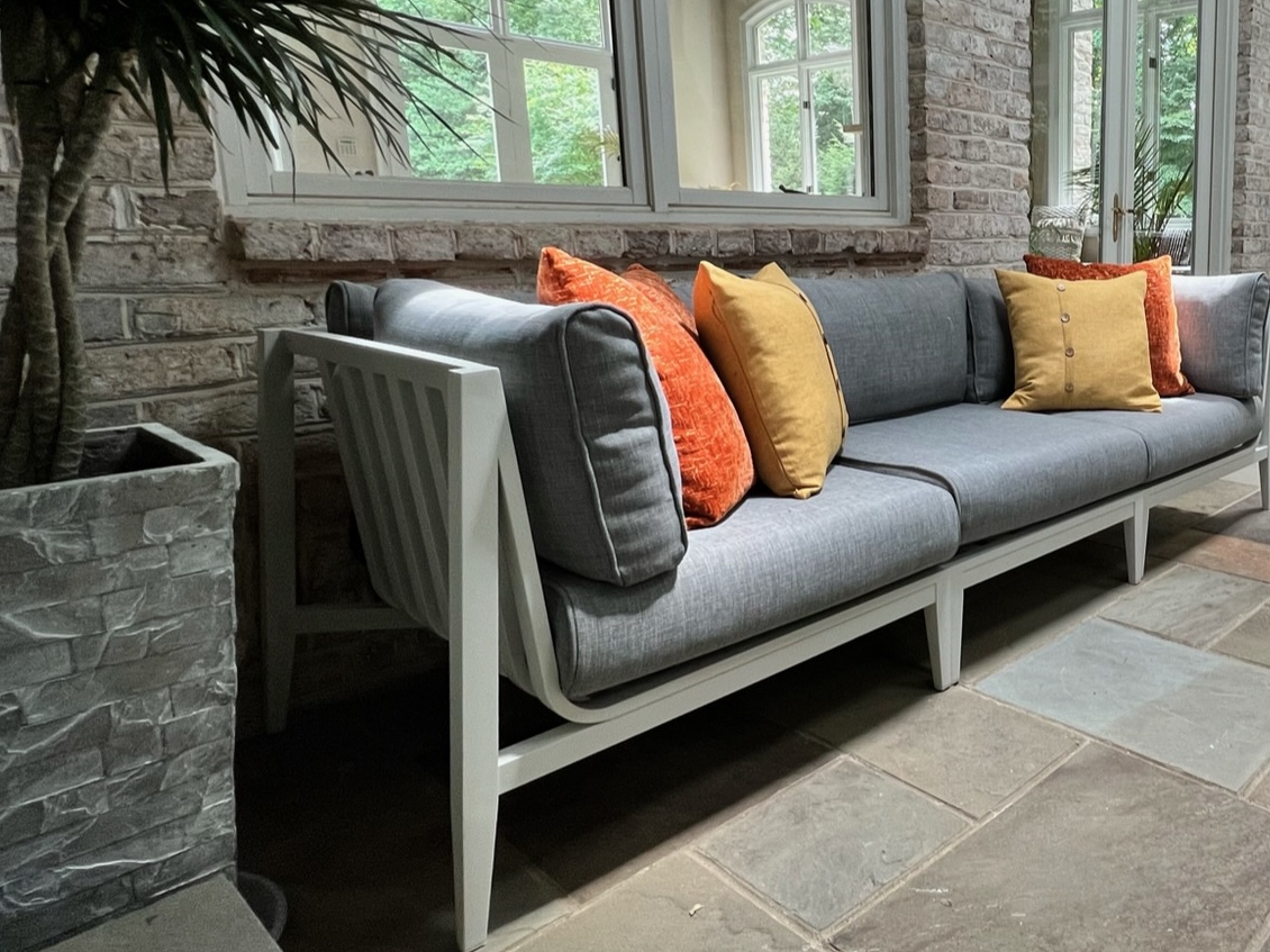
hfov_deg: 64.5
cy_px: 384
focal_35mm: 23
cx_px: 1086
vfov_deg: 58.4
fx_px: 844
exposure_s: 1/99
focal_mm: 1.57
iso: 200
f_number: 1.8
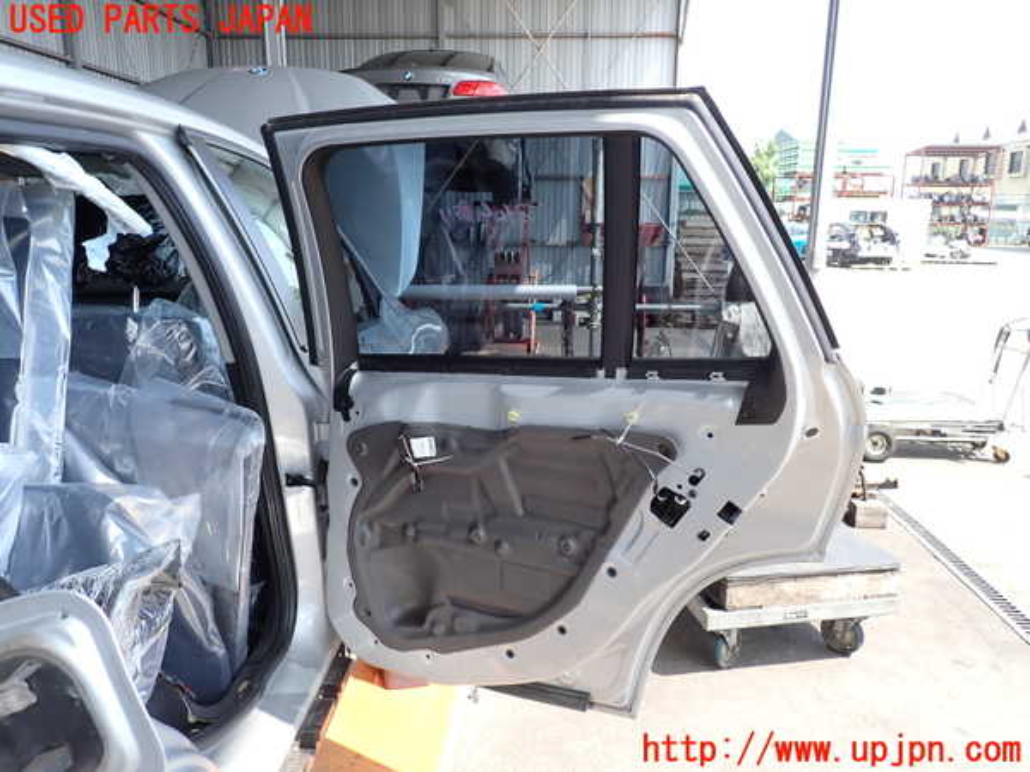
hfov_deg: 69.4
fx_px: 744
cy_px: 386
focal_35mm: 25
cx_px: 515
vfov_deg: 54.9
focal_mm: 4.5
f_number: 2.8
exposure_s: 1/200
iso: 100
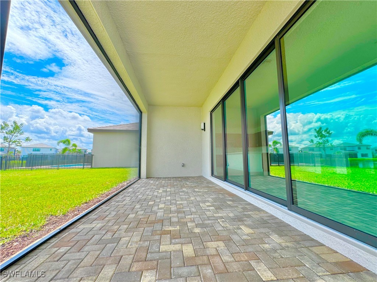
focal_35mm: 14
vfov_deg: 85.7
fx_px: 152
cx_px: 188
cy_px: 141
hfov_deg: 102.1
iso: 40
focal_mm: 2.22
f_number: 2.2
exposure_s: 1/311
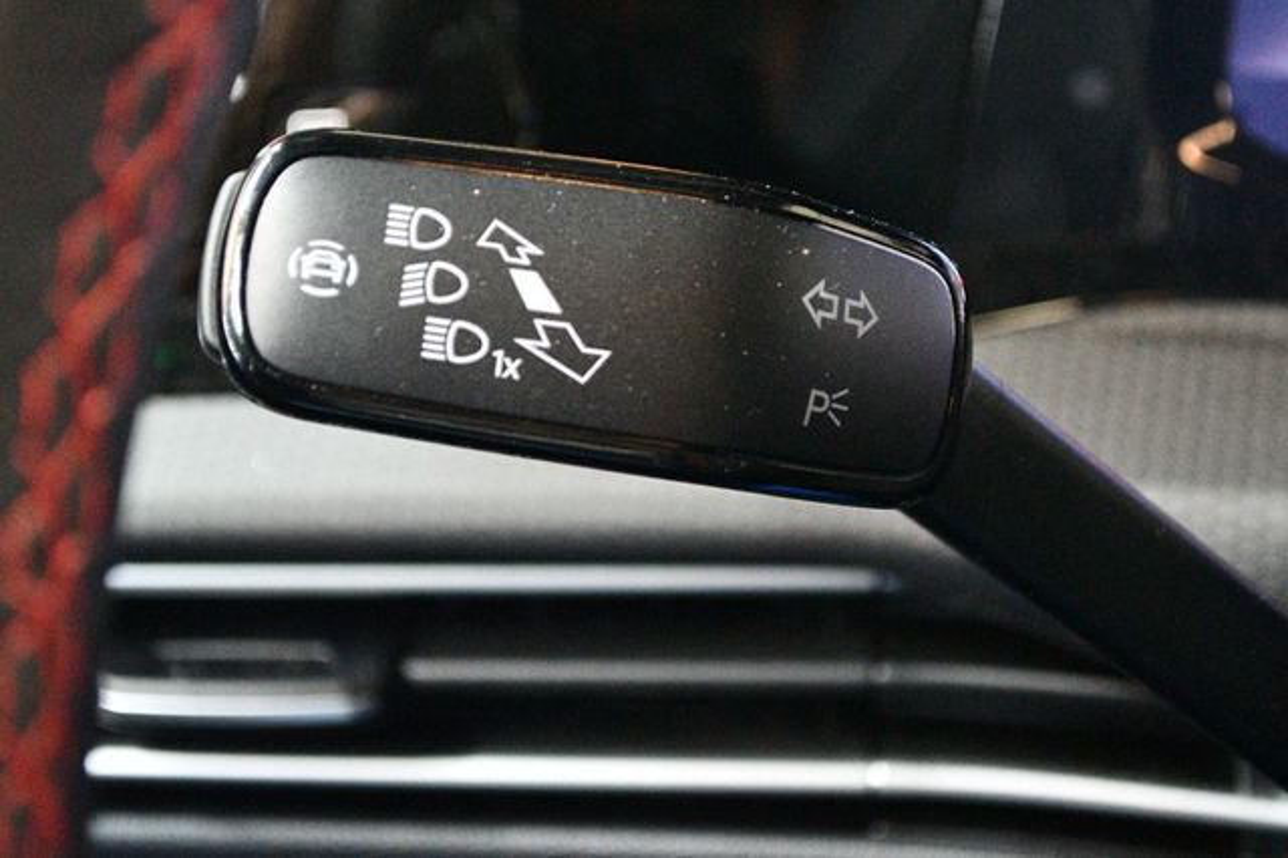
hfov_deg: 26.0
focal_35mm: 78
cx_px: 644
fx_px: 2789
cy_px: 429
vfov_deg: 17.5
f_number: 5.6
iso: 12800
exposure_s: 1/25
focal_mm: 52
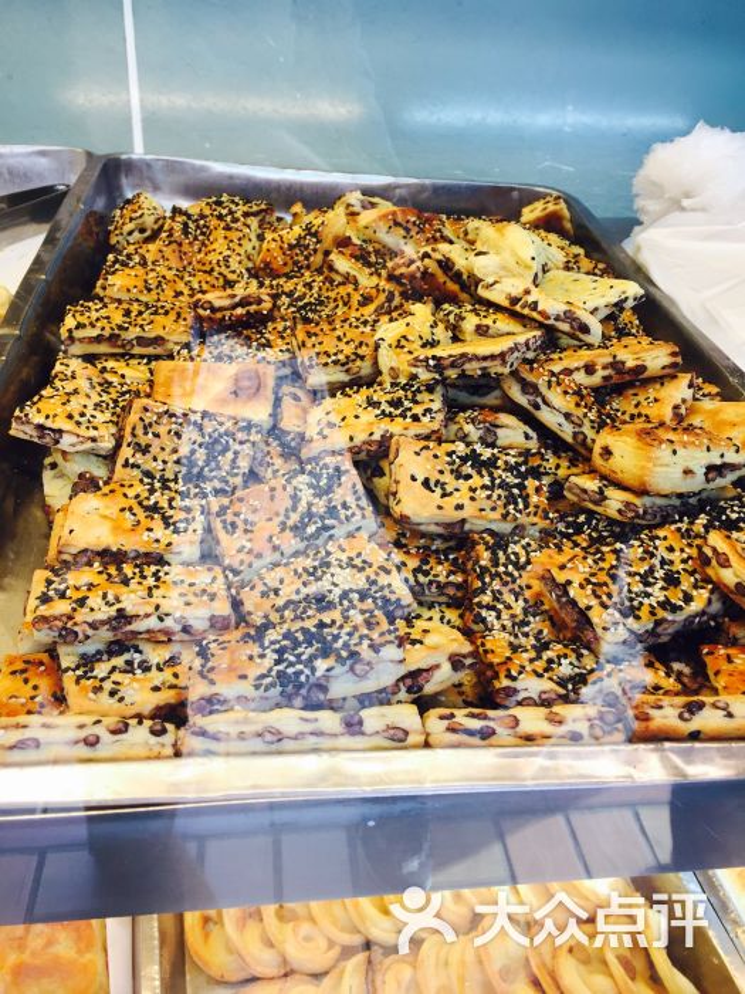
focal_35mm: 29
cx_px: 372
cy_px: 497
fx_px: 832
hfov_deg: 48.2
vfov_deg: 61.7
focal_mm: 4.15
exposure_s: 1/100
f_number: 2.2
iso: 50
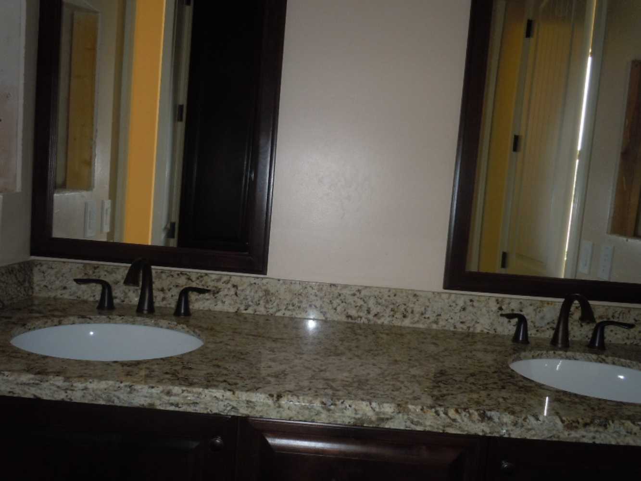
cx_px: 320
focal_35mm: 28
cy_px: 240
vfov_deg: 49.8
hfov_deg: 63.4
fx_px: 519
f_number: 3.7
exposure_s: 1/25
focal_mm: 5
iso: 200
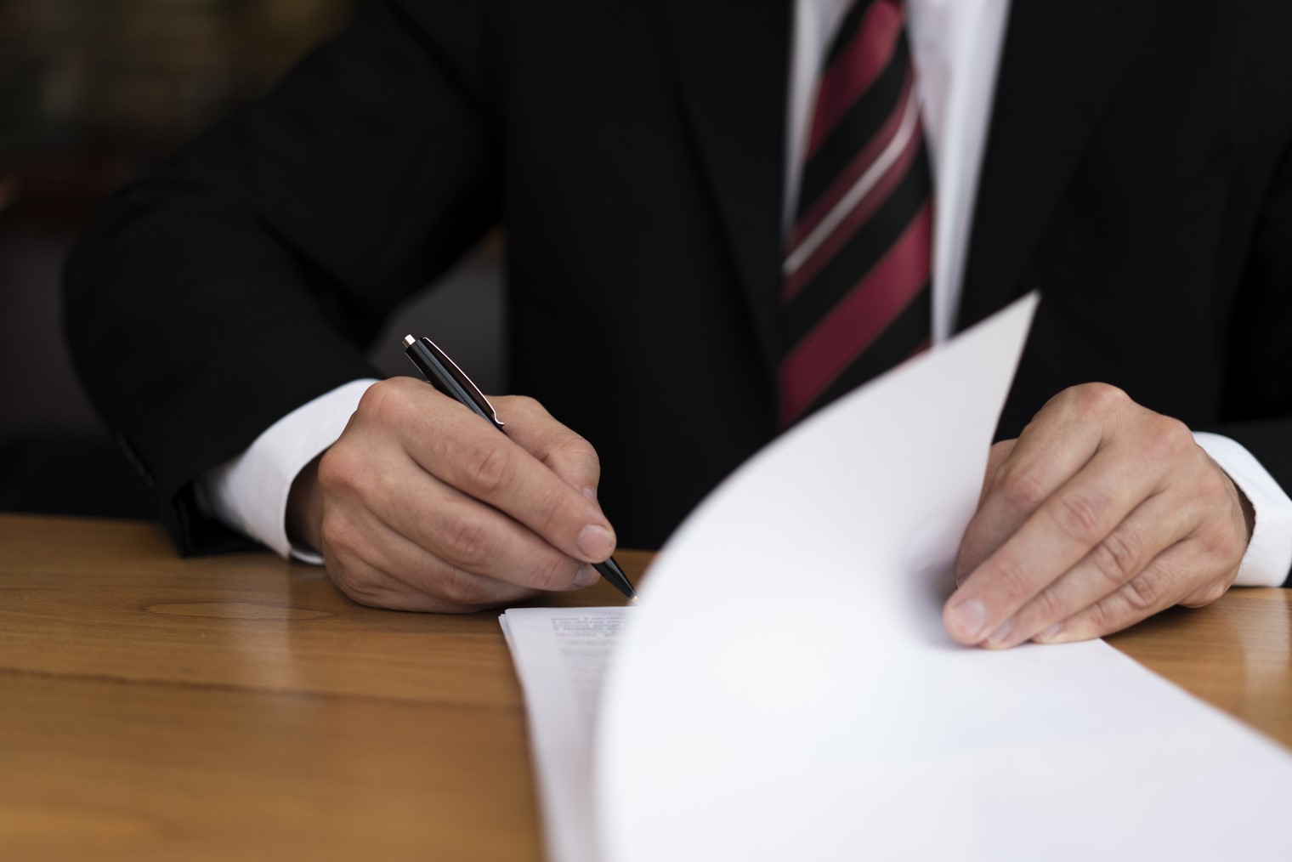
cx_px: 646
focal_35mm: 55
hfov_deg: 36.2
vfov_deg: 24.6
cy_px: 431
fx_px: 1974
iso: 250
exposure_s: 1/100
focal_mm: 55
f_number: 2
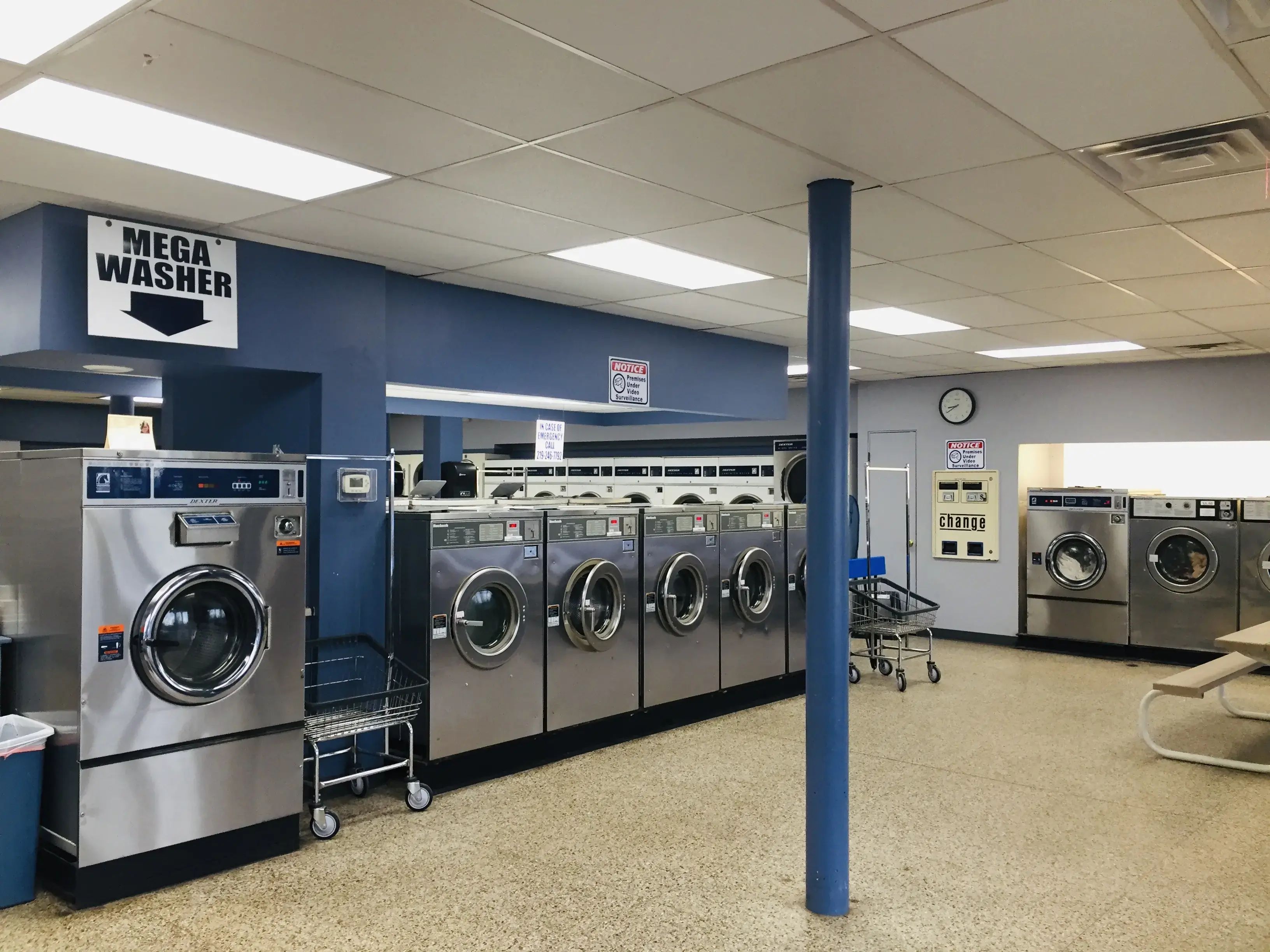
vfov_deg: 48.2
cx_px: 635
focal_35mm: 29
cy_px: 476
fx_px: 1064
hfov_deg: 61.7
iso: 50
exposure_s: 1/30
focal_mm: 4.15
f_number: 2.2
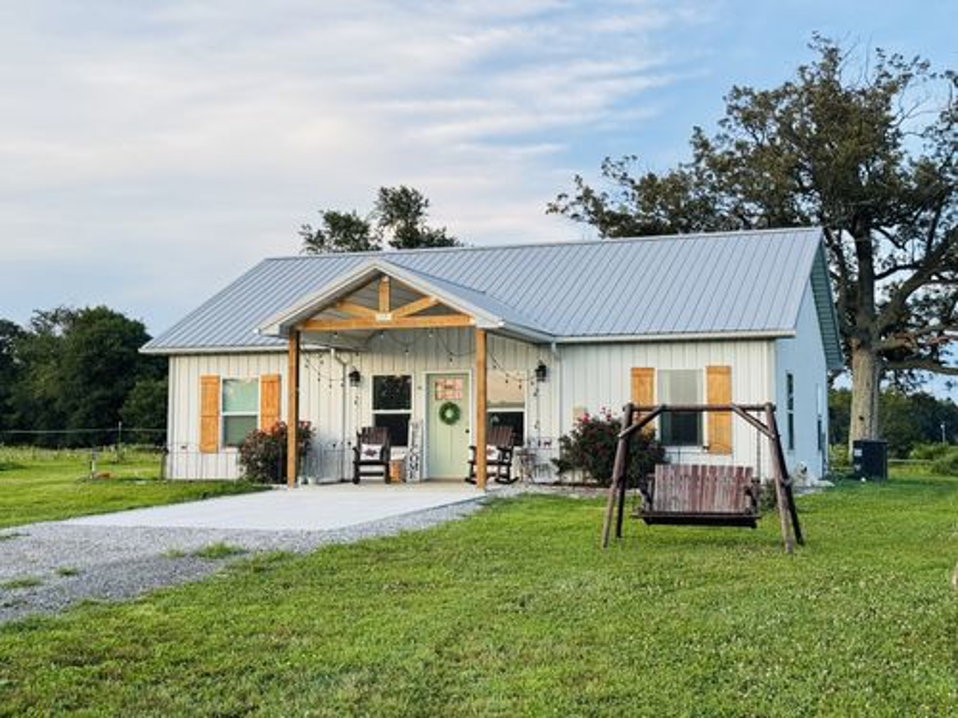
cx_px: 479
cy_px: 359
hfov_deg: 39.7
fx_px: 1328
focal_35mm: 48
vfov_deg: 30.3
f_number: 1.78
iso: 64
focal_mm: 6.76
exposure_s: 1/195
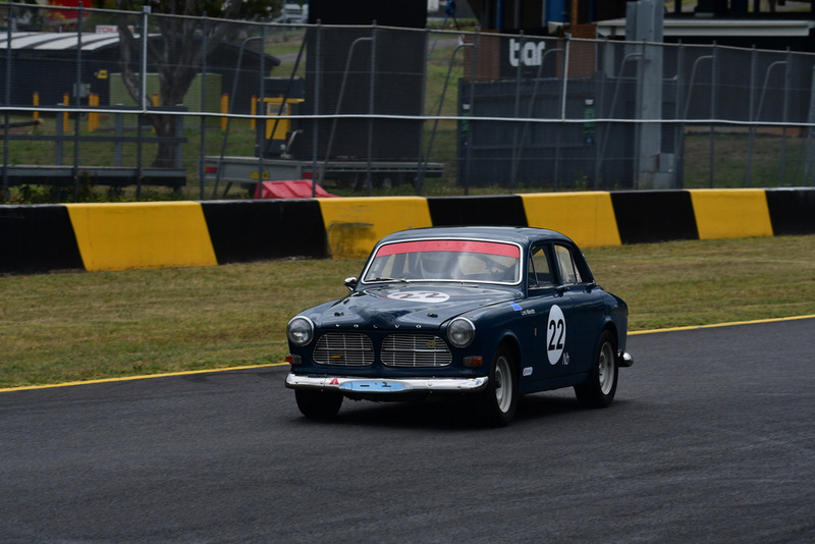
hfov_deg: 10.2
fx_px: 4586
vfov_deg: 6.8
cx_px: 408
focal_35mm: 202
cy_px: 272
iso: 400
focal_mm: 135
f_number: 8
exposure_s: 1/800
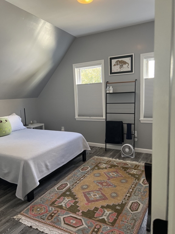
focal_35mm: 26
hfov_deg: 53.1
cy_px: 117
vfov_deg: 67.3
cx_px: 88
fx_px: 175
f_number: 1.5
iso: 100
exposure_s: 1/60
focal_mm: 5.7
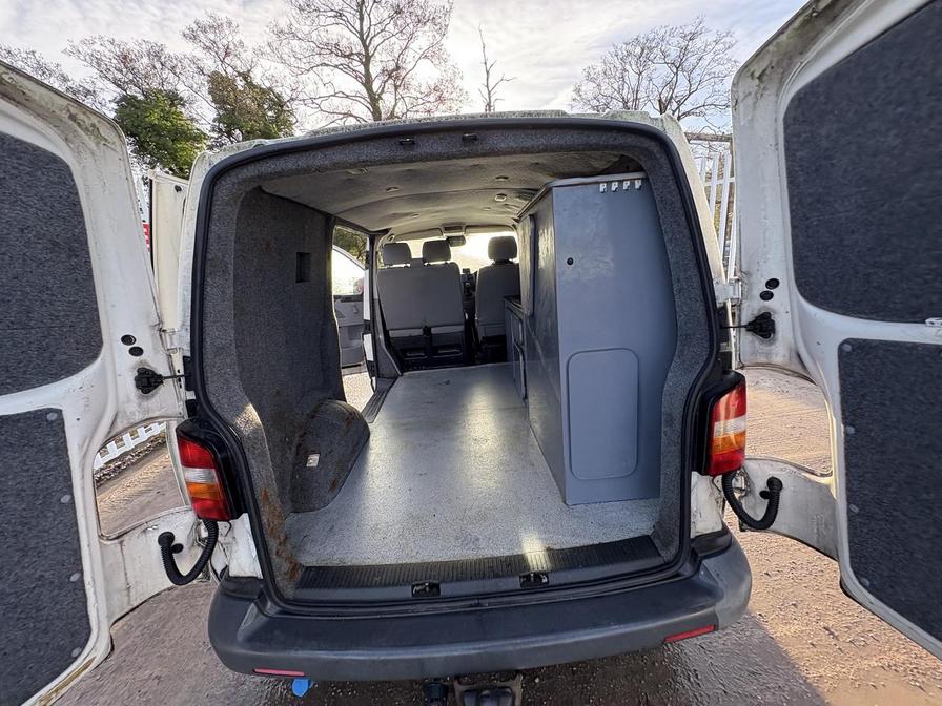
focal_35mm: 14
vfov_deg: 85.7
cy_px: 353
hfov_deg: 102.1
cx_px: 471
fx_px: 381
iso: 64
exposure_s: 1/193
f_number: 2.2
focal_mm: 2.22
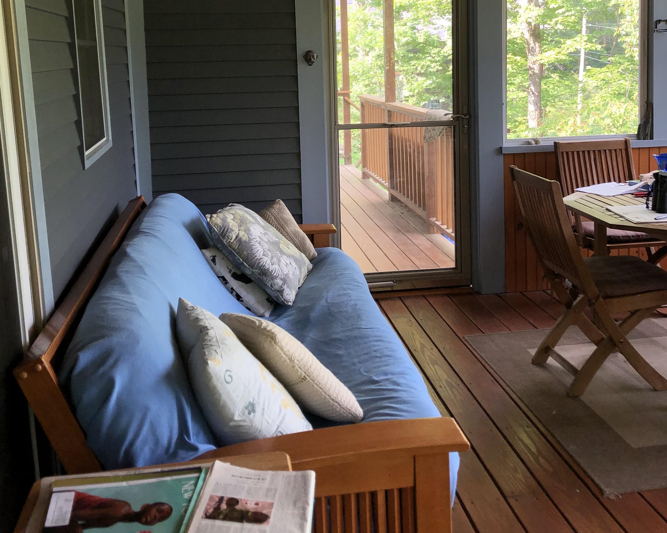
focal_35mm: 37
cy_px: 121
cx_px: 331
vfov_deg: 38.9
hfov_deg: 49.1
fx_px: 730
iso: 20
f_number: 1.8
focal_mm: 3.99
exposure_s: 1/122
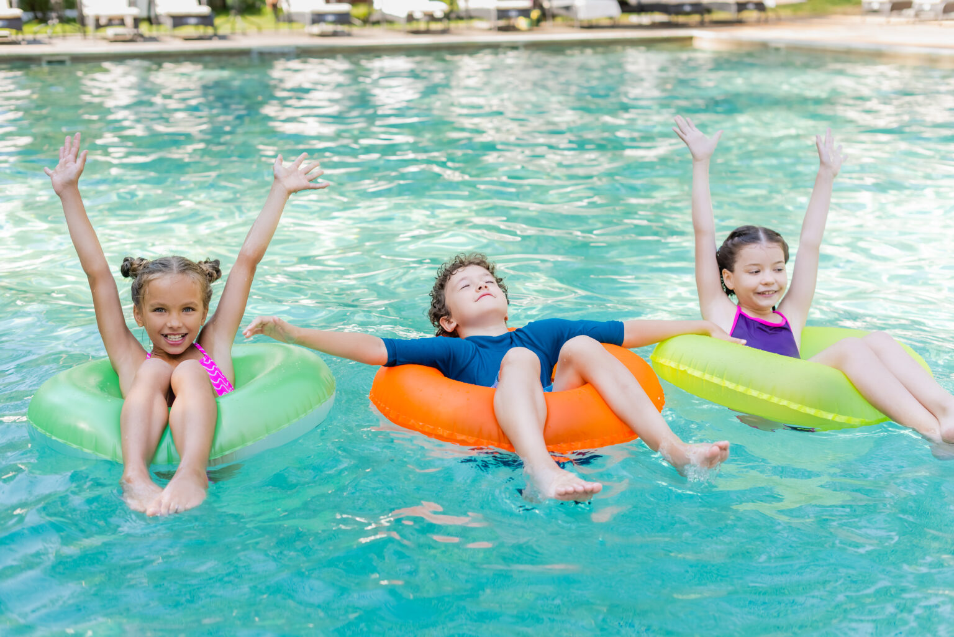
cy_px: 318
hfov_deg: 39.6
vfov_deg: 27.0
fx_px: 1325
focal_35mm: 50
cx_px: 477
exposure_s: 1/640
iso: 320
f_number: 3.2
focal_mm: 50
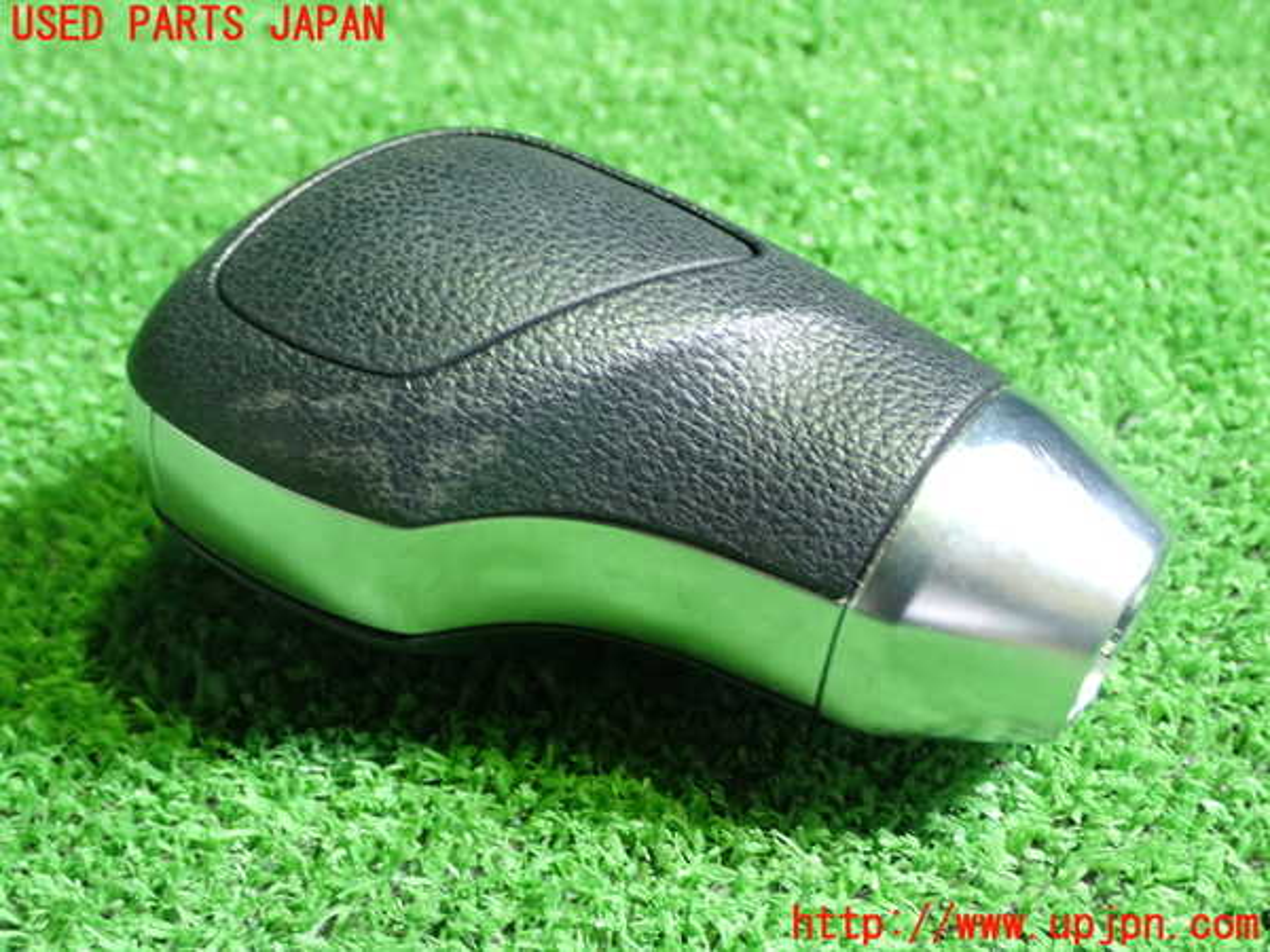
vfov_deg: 30.9
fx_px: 1724
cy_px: 476
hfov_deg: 40.4
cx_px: 635
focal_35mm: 47
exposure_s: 1/25
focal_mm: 8.4
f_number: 3.1
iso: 800
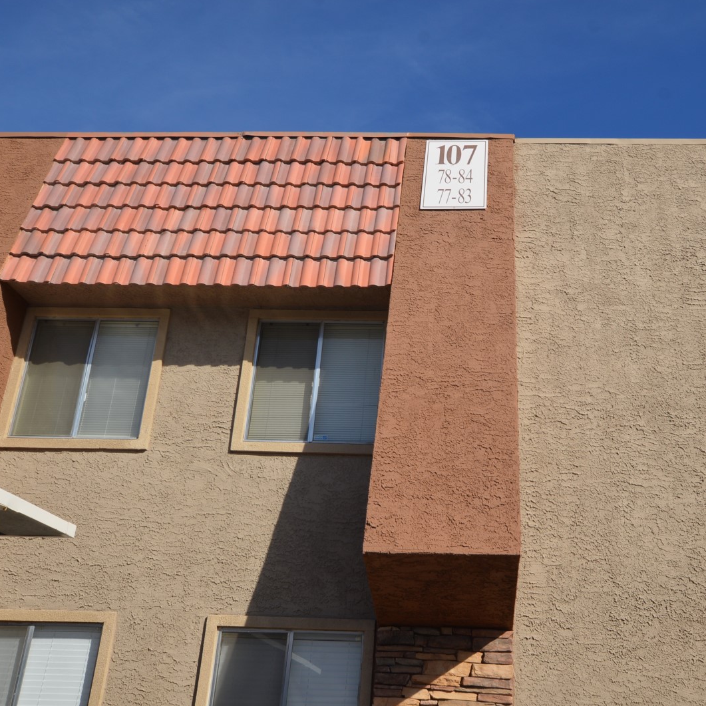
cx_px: 448
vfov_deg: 42.8
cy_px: 351
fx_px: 900
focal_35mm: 39
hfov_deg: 42.5
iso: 100
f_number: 11
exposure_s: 1/200
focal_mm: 20
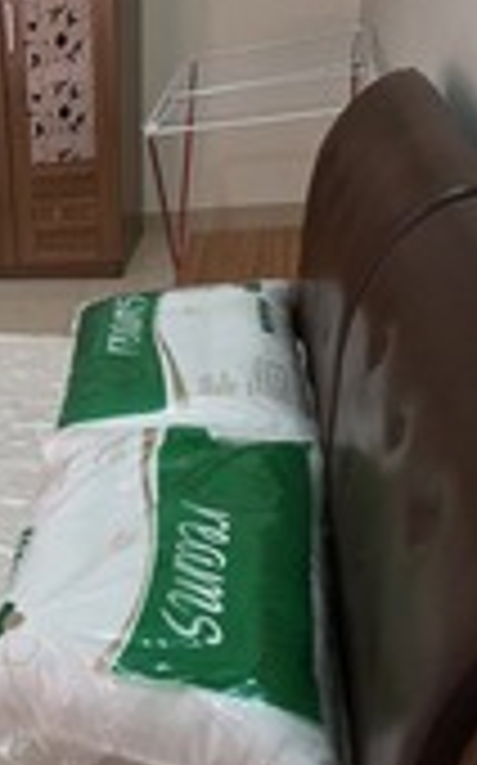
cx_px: -380
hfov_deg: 21.8
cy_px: 380
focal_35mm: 37
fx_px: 771
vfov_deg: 52.8
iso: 400
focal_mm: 2.2
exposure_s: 1/50
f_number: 1.9
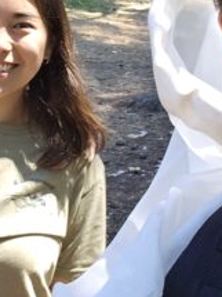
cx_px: 15
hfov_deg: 12.3
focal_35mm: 119
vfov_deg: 16.5
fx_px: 1019
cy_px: 91
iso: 40
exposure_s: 1/120
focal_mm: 3.3
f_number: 2.2
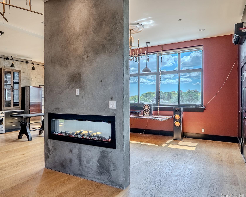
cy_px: 99
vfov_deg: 58.8
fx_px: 175
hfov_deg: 69.7
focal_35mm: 24
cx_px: 101
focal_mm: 14
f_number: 4
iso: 160
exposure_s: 1/4000
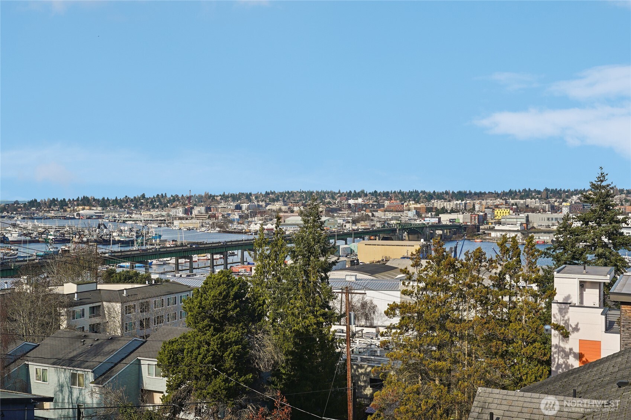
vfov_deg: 31.9
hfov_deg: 46.4
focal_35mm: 42
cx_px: 316
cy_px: 210
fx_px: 736
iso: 100
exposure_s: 1/200
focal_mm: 28
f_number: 8
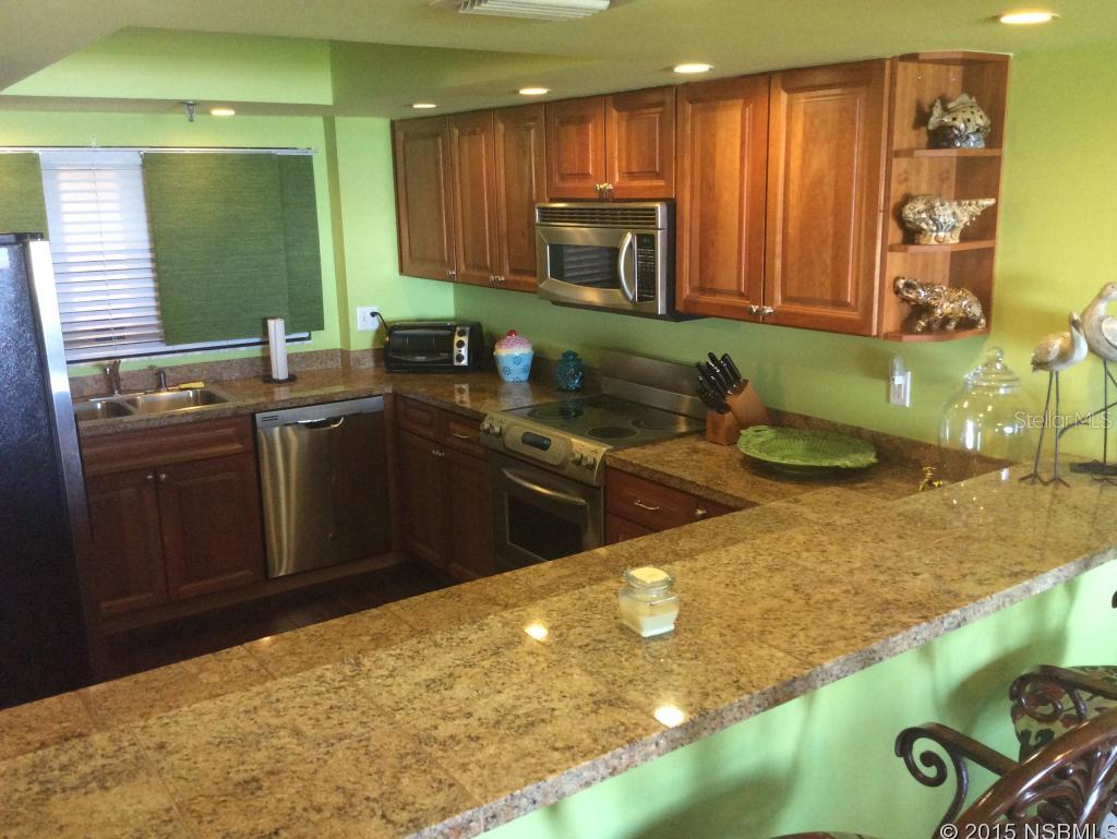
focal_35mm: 33
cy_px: 420
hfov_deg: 55.3
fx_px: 1065
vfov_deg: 43.0
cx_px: 558
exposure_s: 1/24
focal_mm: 3.3
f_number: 2.4
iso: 160
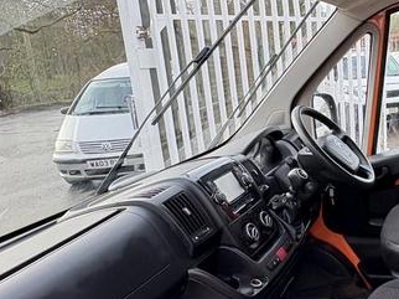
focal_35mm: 39
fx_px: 449
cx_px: 358
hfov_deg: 43.8
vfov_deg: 36.7
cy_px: 175
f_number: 2.2
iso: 50
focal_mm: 2.22
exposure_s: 1/123
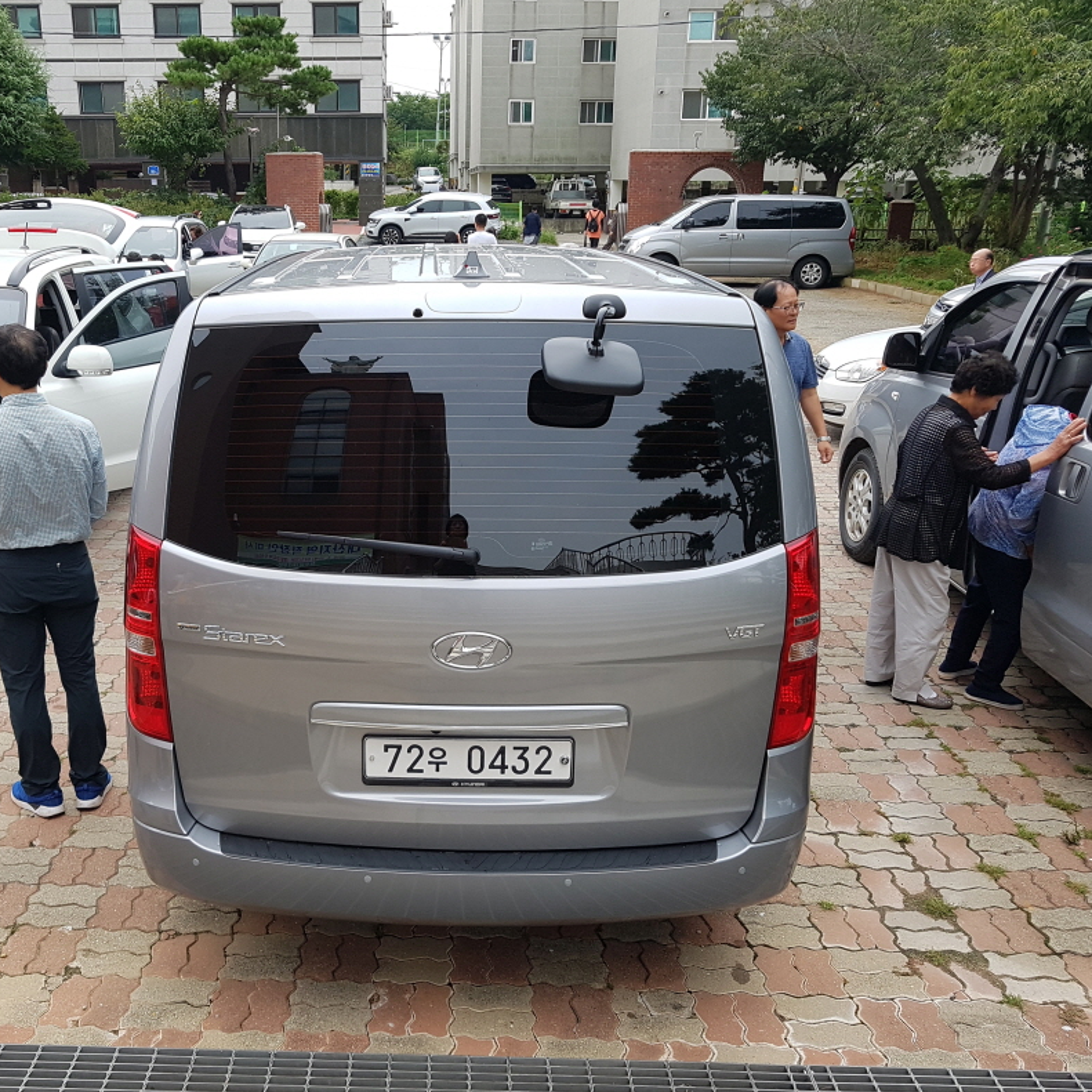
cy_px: 547
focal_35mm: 31
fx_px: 1106
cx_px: 401
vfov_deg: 52.5
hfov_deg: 51.9
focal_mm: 4.2
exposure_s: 1/698
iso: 50
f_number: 1.7
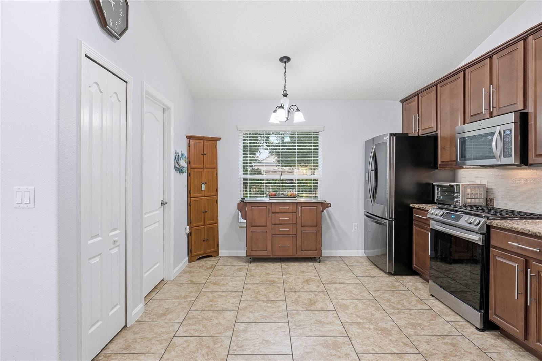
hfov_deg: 90.0
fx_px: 271
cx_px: 271
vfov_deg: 67.4
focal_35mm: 18
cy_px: 180
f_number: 8
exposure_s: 1/60
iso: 400
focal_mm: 12
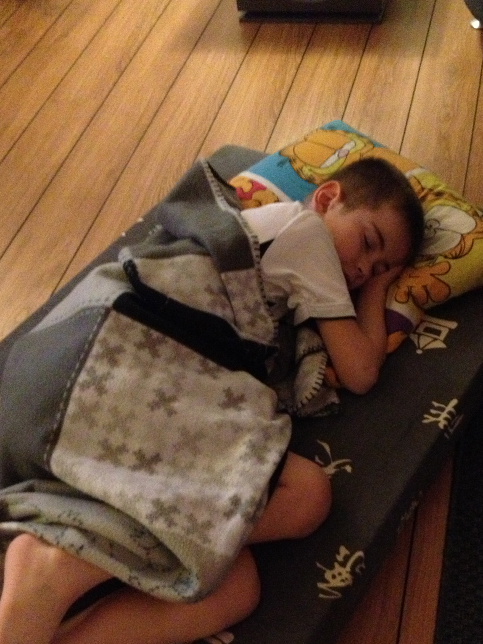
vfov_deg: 38.4
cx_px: 307
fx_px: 911
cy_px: 437
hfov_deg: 29.5
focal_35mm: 49
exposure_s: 1/15
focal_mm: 4.28
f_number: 2.4
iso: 800
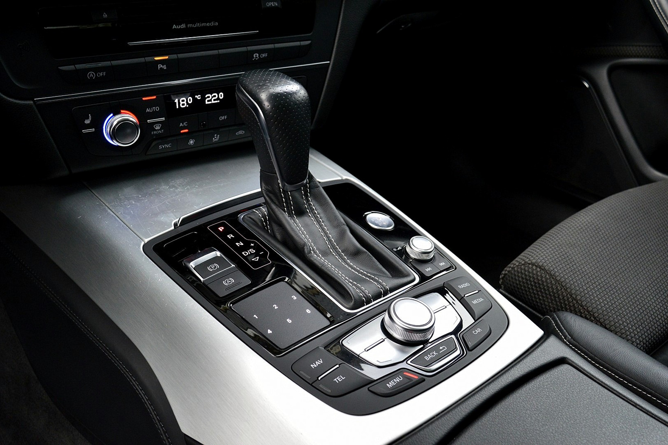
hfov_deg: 53.1
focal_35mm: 36
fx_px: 668
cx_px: 334
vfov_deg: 36.9
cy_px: 222
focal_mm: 24
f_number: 6.3
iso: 800
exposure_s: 1/60
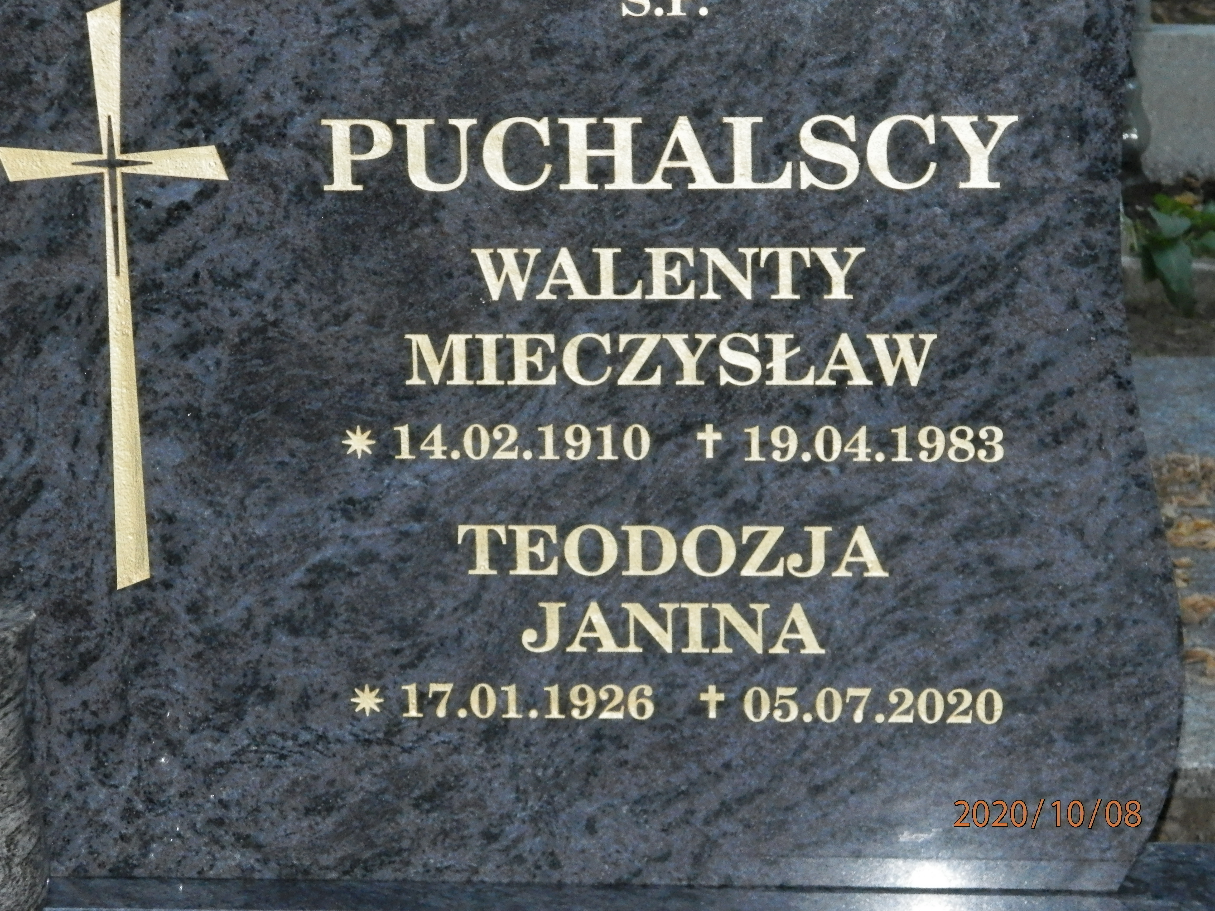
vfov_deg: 14.0
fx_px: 3721
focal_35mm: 106
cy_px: 456
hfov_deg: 18.5
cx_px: 608
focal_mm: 19
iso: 640
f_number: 4.5
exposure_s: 1/50
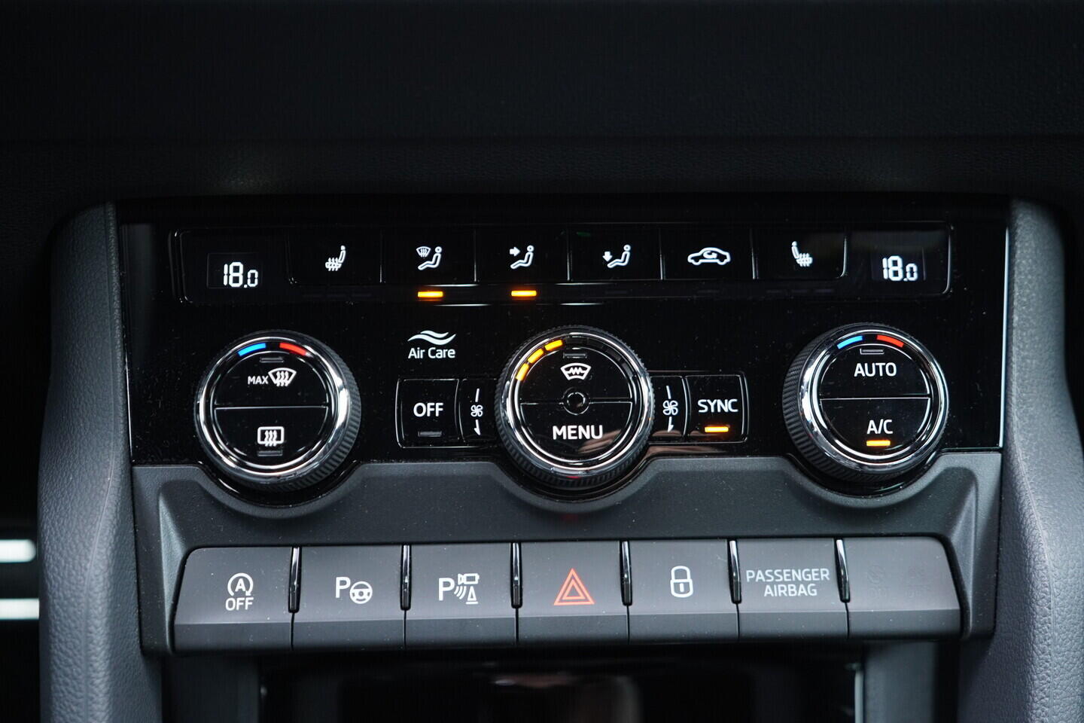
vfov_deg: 36.9
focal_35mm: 36
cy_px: 362
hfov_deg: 53.1
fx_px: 1084
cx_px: 542
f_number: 2.8
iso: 800
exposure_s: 1/40
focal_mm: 24
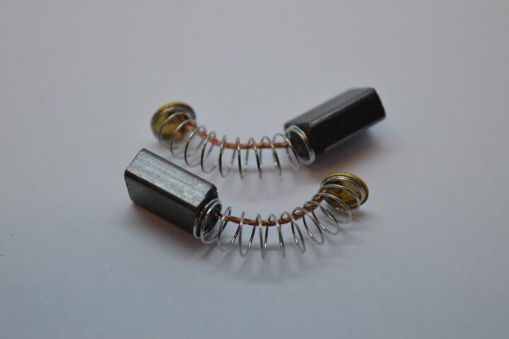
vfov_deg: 16.5
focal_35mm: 82
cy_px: 170
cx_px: 254
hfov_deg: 24.6
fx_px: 1166
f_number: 5.6
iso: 360
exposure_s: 1/125
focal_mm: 55
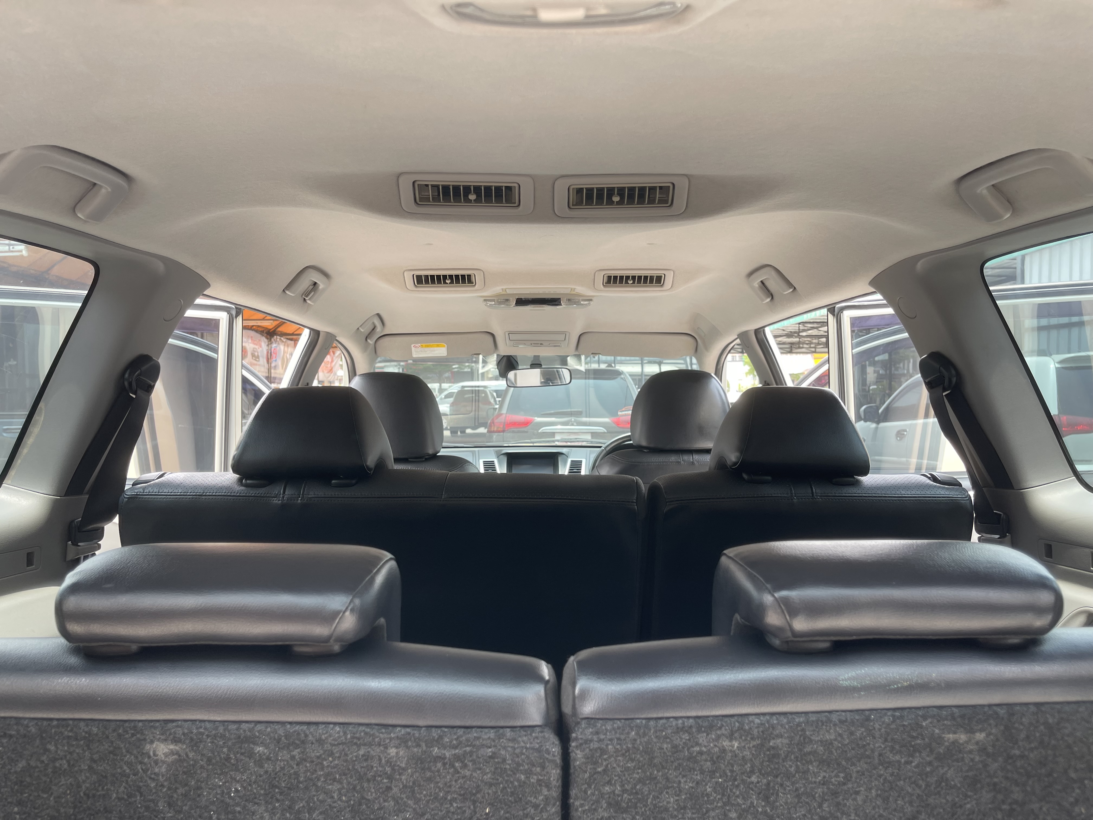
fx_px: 789
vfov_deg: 54.9
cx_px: 546
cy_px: 410
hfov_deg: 69.4
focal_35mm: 25
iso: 32
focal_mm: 5.1
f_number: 1.6
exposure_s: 1/121
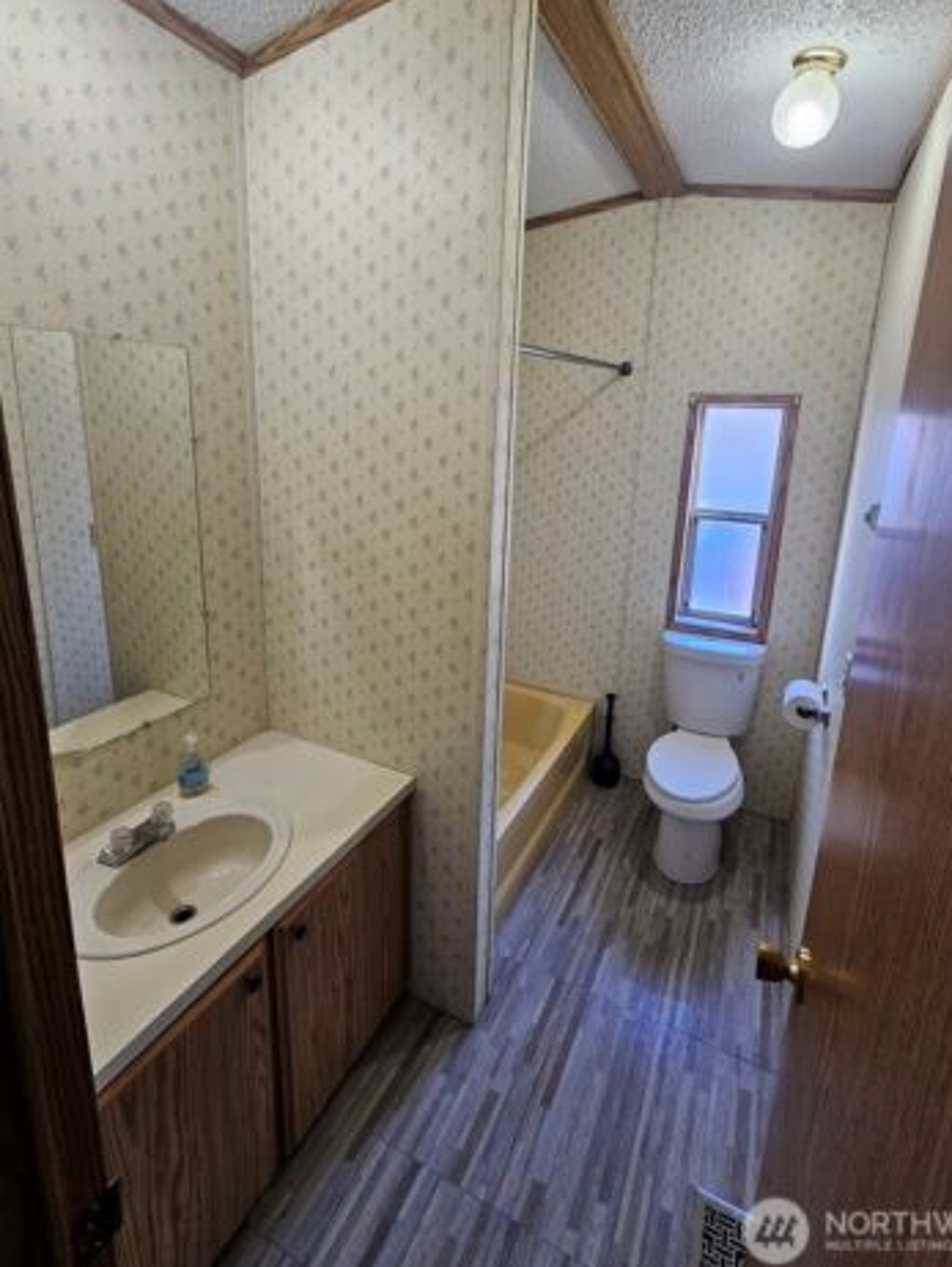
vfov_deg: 97.5
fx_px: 550
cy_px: 547
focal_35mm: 15
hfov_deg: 81.7
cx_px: 505
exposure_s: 1/60
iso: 125
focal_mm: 2.2
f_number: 2.2
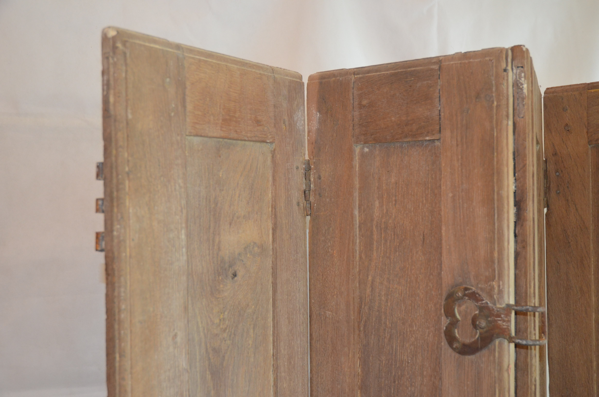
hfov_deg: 48.0
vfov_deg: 32.9
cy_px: 198
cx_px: 300
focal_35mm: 40
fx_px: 672
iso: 900
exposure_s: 1/60
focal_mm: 27
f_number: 3.8
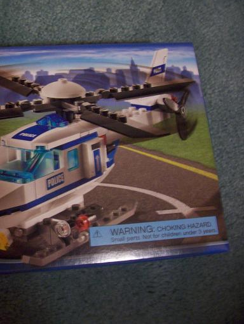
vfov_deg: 41.2
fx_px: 432
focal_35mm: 46
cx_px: 27
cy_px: 160
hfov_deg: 30.3
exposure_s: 1/8
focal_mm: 5.6
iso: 160
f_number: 2.7
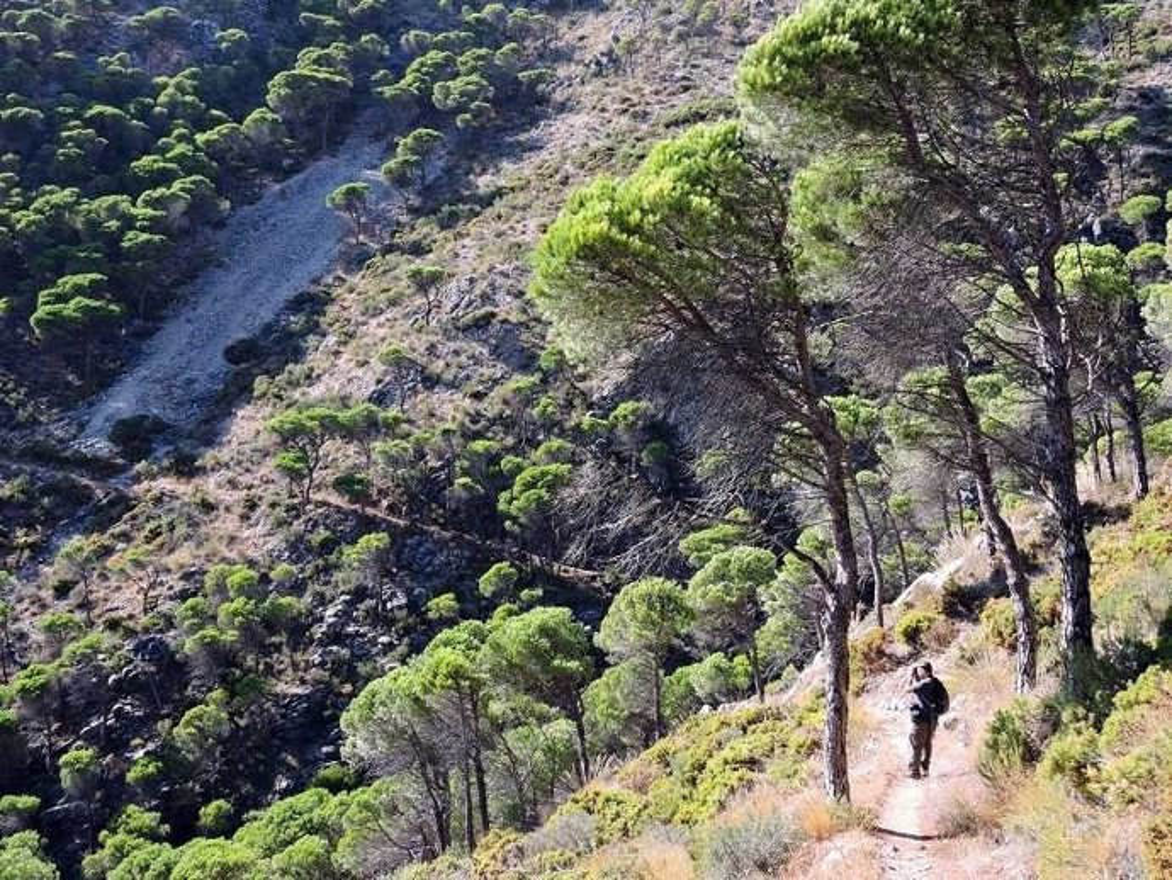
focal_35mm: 40
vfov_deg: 36.0
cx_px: 586
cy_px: 440
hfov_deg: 46.8
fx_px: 1355
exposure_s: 1/250
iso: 100
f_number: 3.8
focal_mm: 7.2
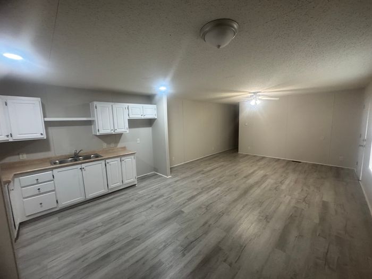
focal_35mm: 14
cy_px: 140
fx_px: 150
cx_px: 186
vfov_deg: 85.7
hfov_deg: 102.1
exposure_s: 1/60
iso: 320
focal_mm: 2.22
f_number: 2.2
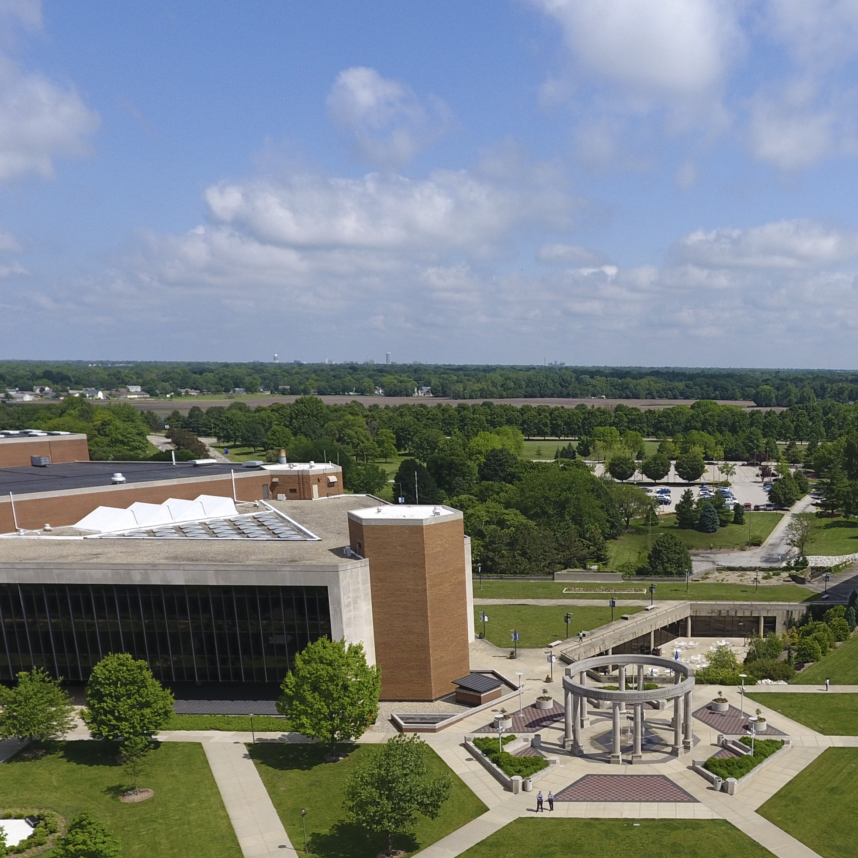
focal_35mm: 36
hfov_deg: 43.9
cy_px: 647
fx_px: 1010
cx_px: 682
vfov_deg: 44.5
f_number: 2.8
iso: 100
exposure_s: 1/1150
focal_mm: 3.61
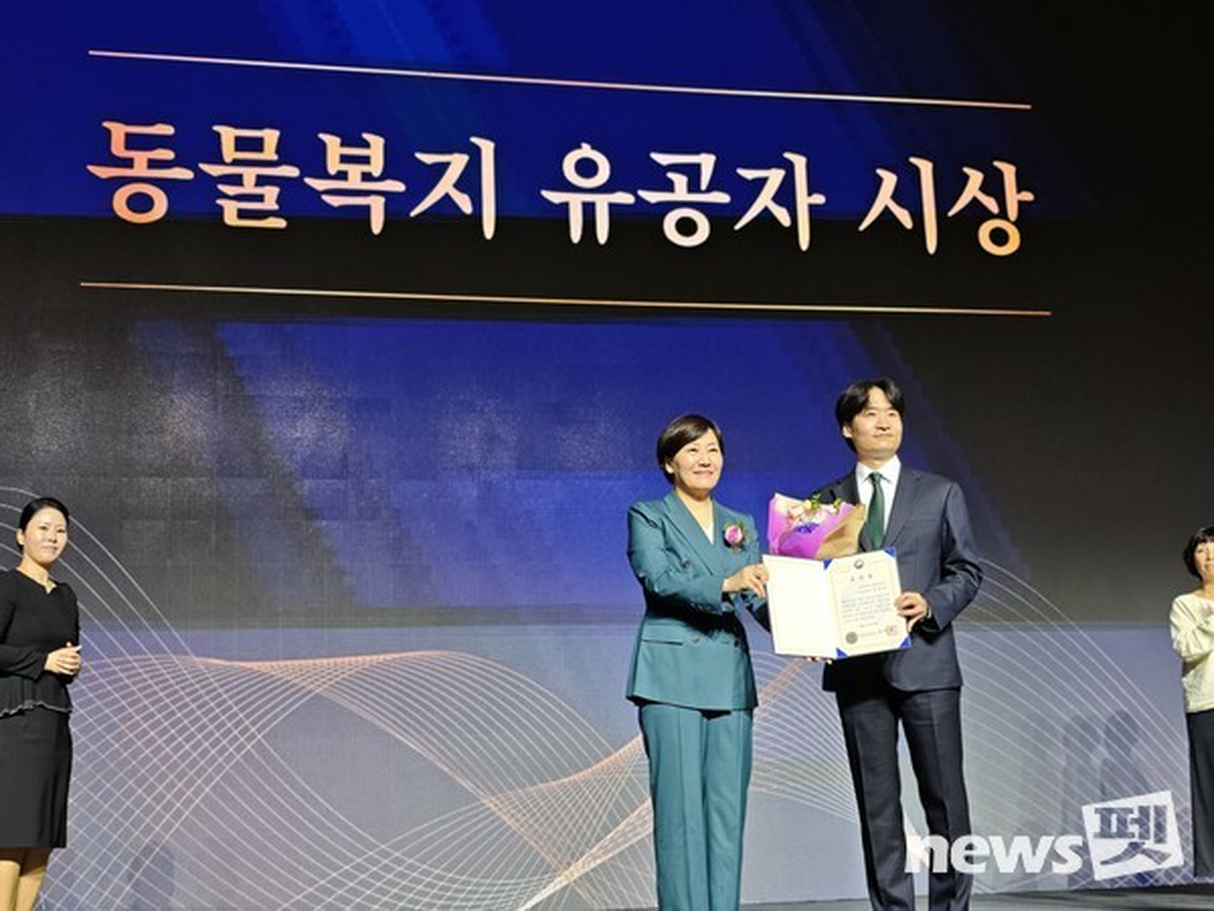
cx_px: 607
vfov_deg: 31.5
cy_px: 456
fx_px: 1613
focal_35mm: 46
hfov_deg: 41.2
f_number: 1.63
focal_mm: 8.72
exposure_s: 1/210
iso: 125
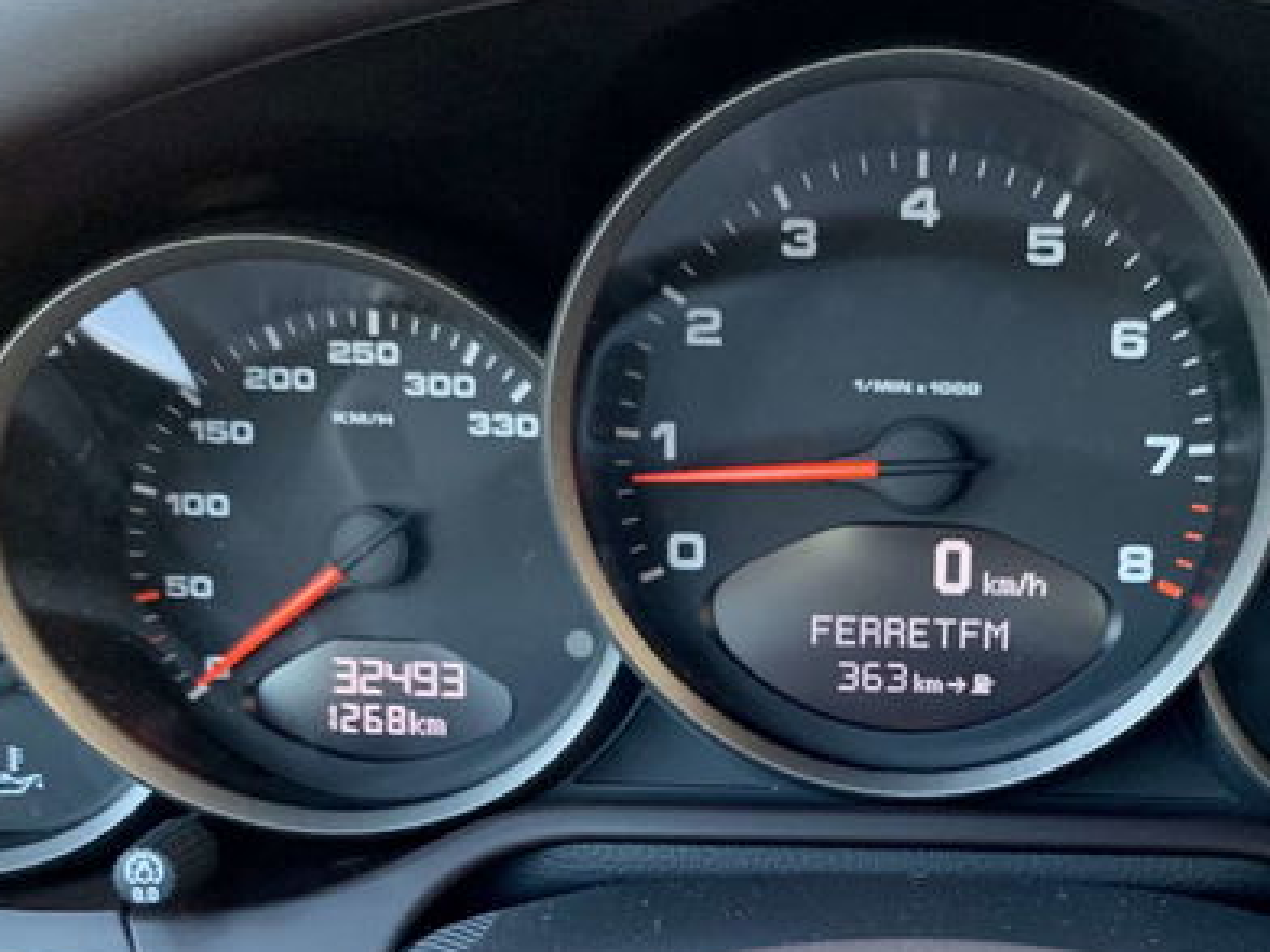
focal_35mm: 51
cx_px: 907
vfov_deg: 28.0
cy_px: 764
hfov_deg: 36.8
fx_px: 1871
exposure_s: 1/60
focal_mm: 4.25
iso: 125
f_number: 1.8
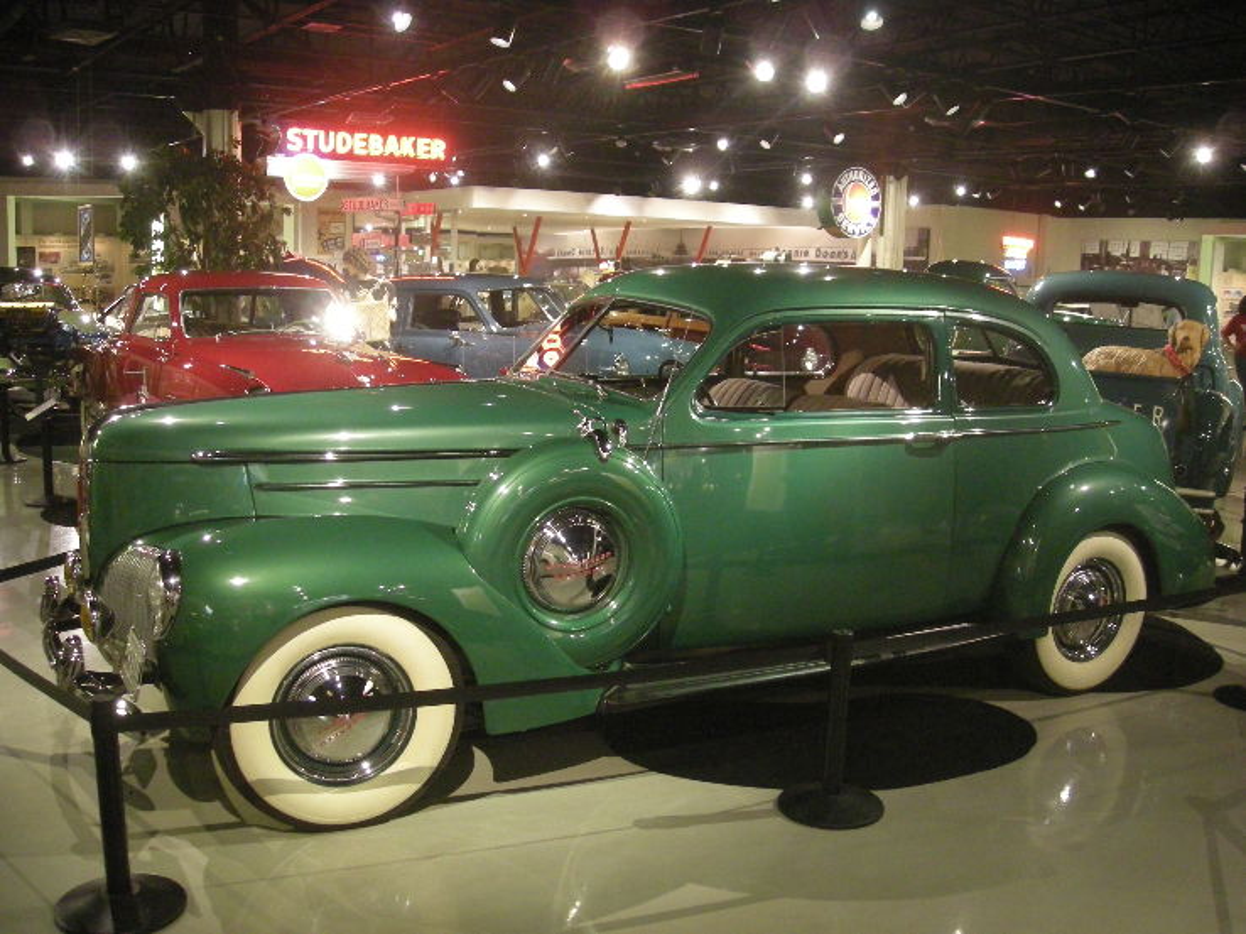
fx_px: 1259
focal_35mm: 35
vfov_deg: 40.7
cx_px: 623
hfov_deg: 52.6
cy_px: 467
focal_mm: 5.7
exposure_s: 1/12.7
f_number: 2.8
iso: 400
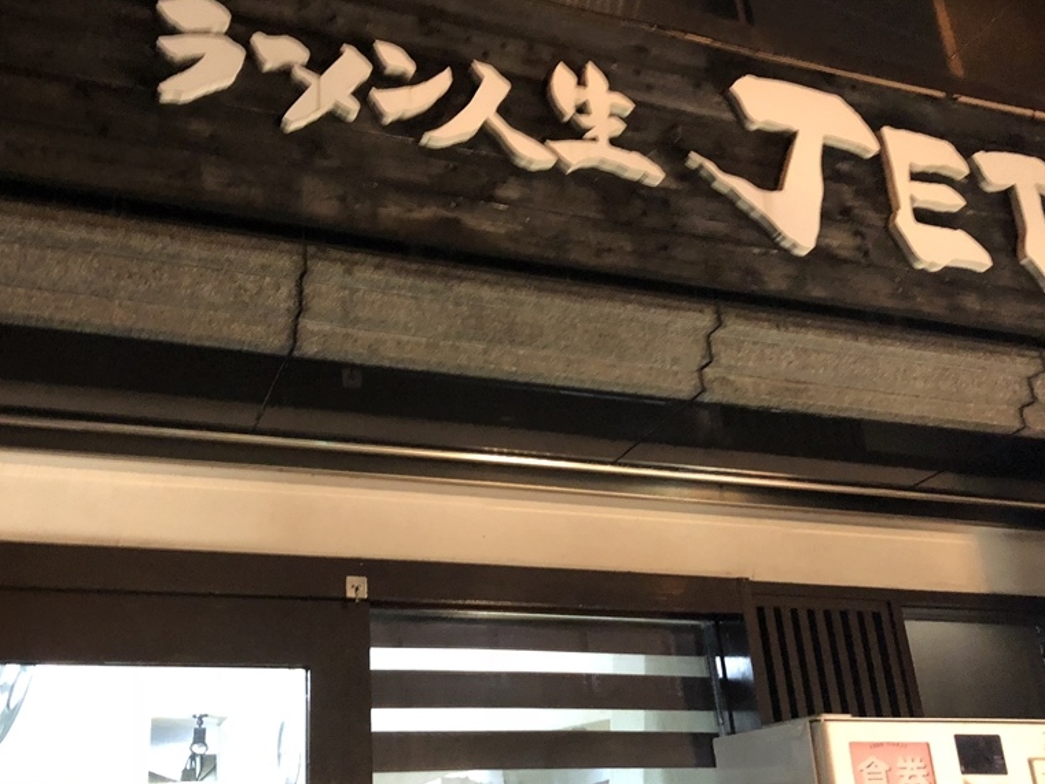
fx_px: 1178
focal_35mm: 39
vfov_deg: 36.8
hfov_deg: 47.8
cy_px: 426
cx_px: 478
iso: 80
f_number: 1.8
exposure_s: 1/5
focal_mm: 3.99
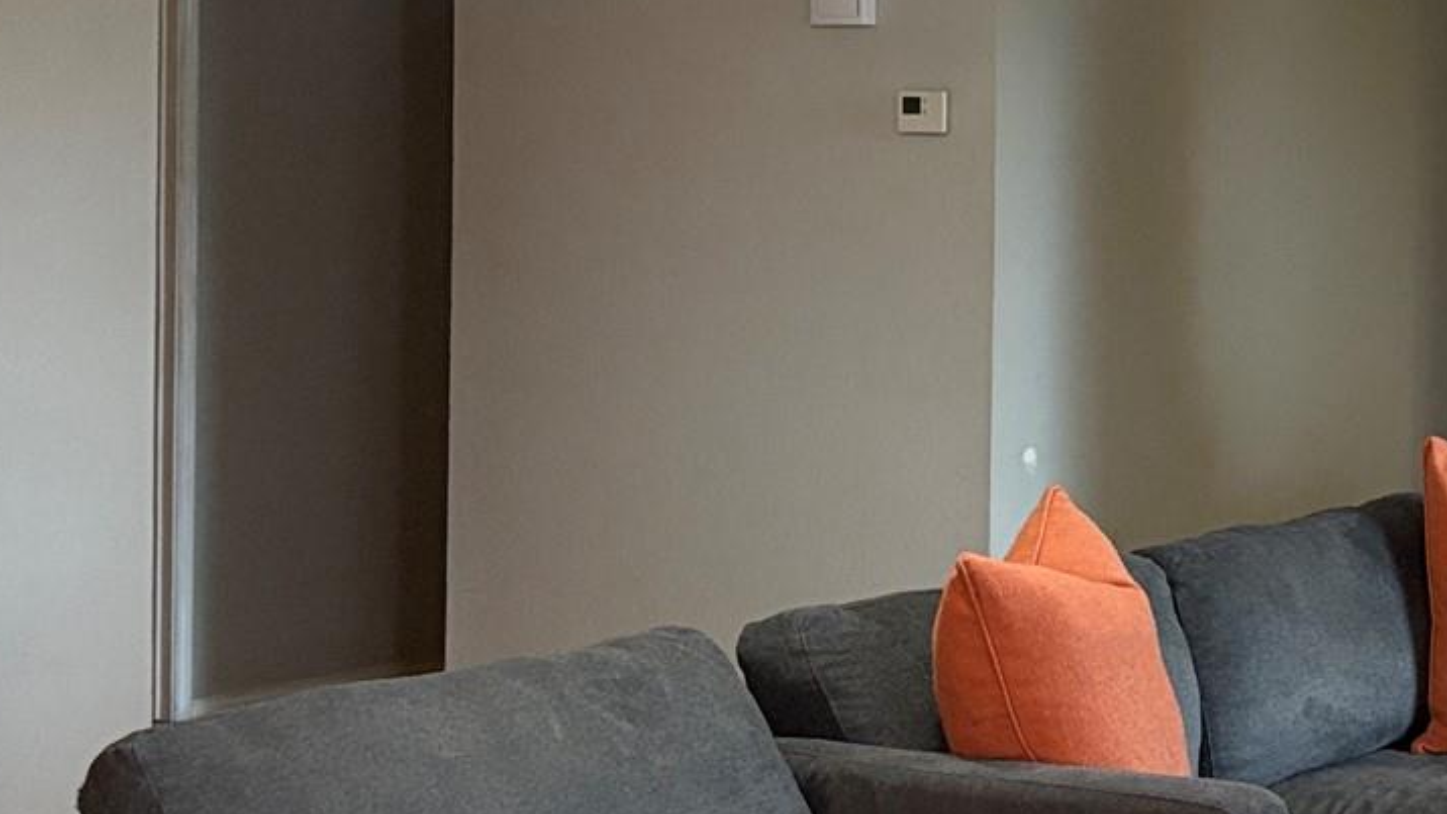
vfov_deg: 14.8
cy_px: 178
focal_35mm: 81
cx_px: 1392
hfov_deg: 25.1
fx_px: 3108
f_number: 1.6
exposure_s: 1/60
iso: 320
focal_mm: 5.96
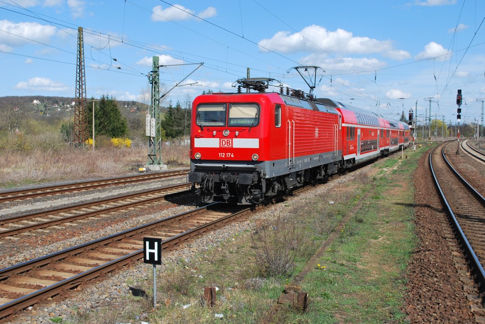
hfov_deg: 44.9
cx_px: 242
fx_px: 587
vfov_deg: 30.9
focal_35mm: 44
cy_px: 162
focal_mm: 29
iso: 200
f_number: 6.3
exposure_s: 1/800
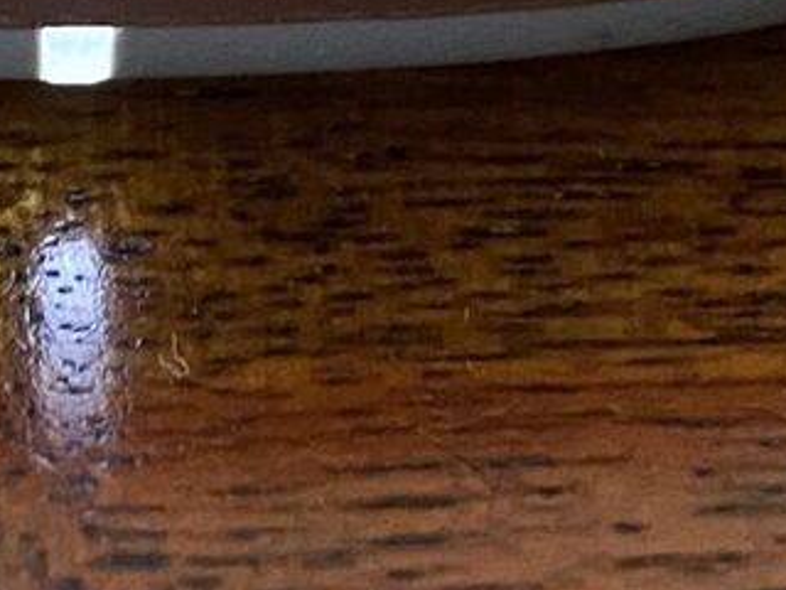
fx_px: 3542
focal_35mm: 156
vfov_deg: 9.3
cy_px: -234
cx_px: 52
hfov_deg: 12.5
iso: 500
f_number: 1.8
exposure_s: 1/40
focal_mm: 4.25
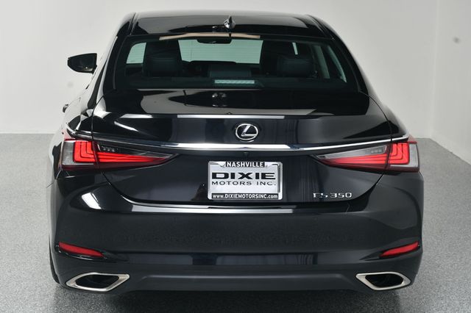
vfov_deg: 20.3
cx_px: 236
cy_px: 156
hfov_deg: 30.1
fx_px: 876
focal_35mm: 67
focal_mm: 45
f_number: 10
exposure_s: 1/160
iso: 100
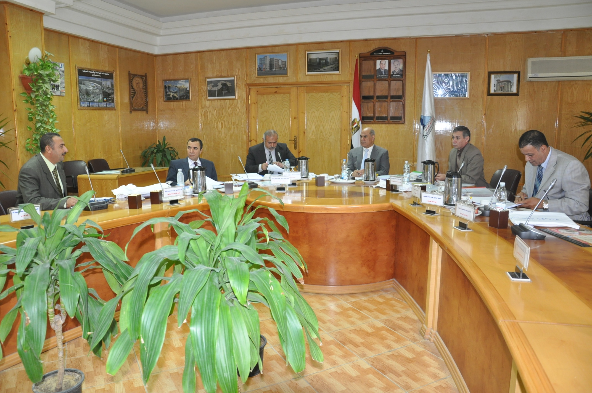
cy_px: 196
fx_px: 443
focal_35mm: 27
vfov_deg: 47.8
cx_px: 296
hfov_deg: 67.4
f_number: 4.5
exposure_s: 1/60
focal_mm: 18
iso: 1000
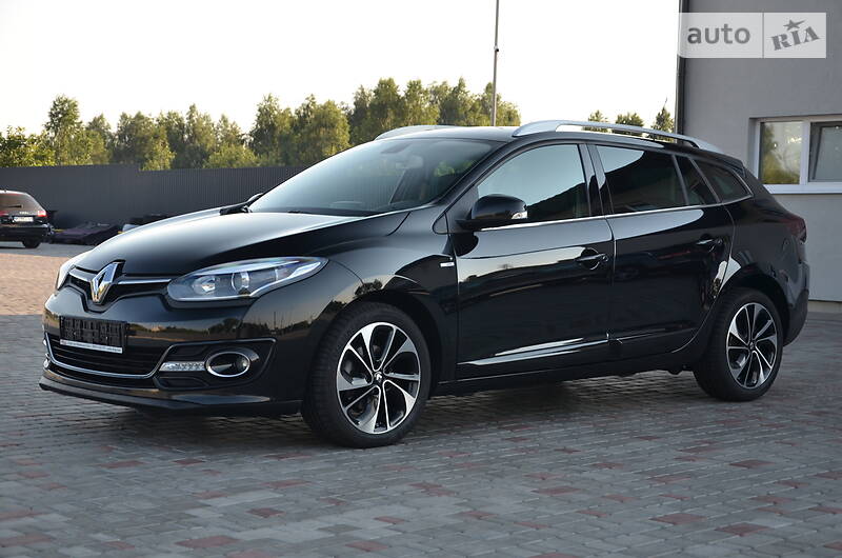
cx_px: 421
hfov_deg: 32.0
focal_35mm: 63
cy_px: 279
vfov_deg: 21.5
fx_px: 1471
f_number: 5.6
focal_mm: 42
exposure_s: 1/125
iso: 200
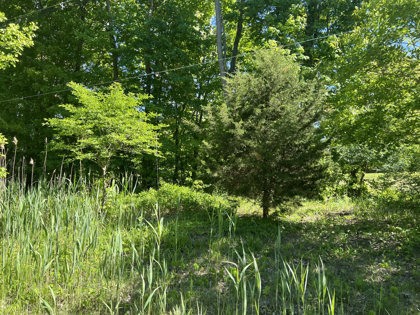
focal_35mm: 26
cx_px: 210
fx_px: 315
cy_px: 158
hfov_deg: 67.3
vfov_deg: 53.1
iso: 50
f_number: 1.5
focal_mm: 5.7
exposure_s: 1/666
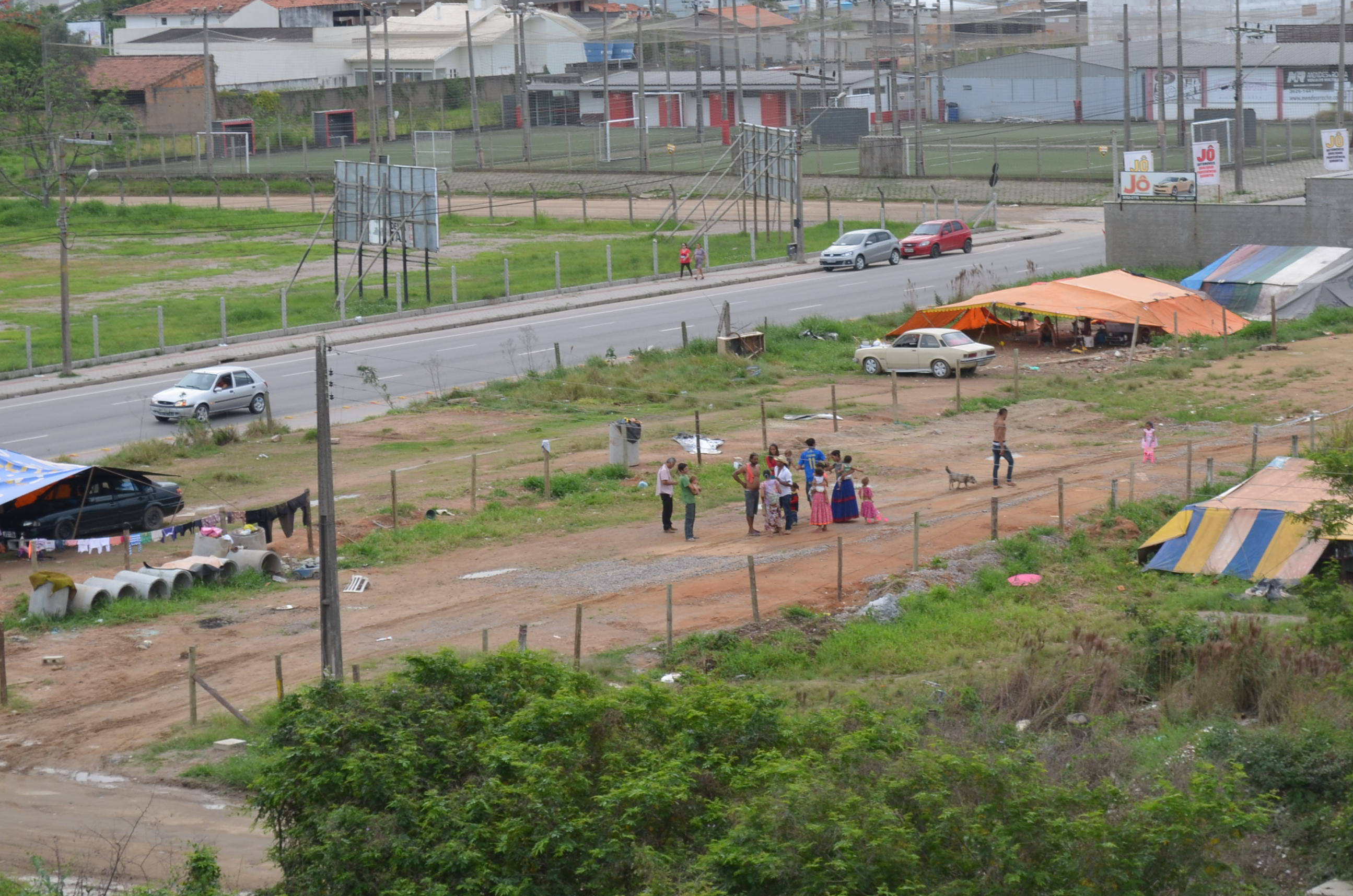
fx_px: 4415
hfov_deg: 17.4
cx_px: 857
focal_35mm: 118
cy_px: 376
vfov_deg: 11.6
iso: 200
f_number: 7.1
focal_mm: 55
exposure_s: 1/200
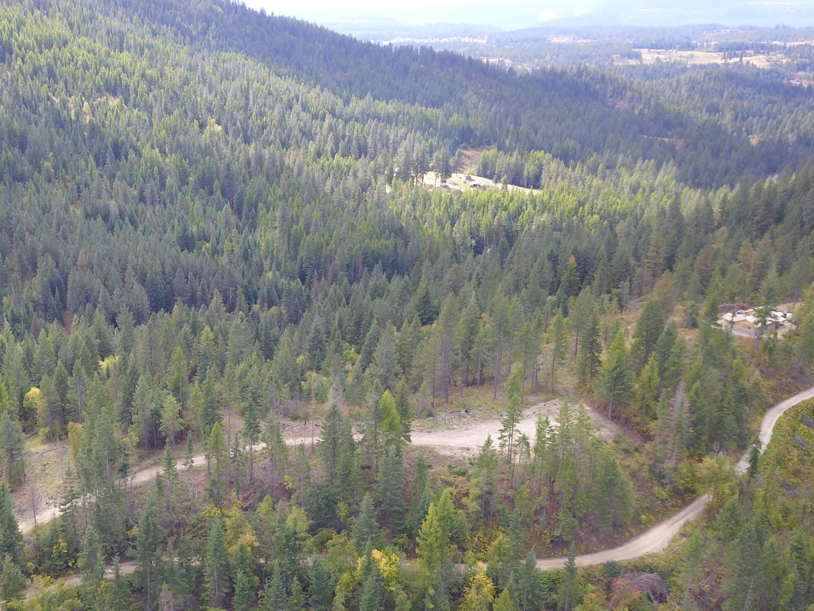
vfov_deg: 35.9
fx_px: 941
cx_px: 237
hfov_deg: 45.7
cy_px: 343
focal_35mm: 40
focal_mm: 4.73
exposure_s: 1/200
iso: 100
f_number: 2.2
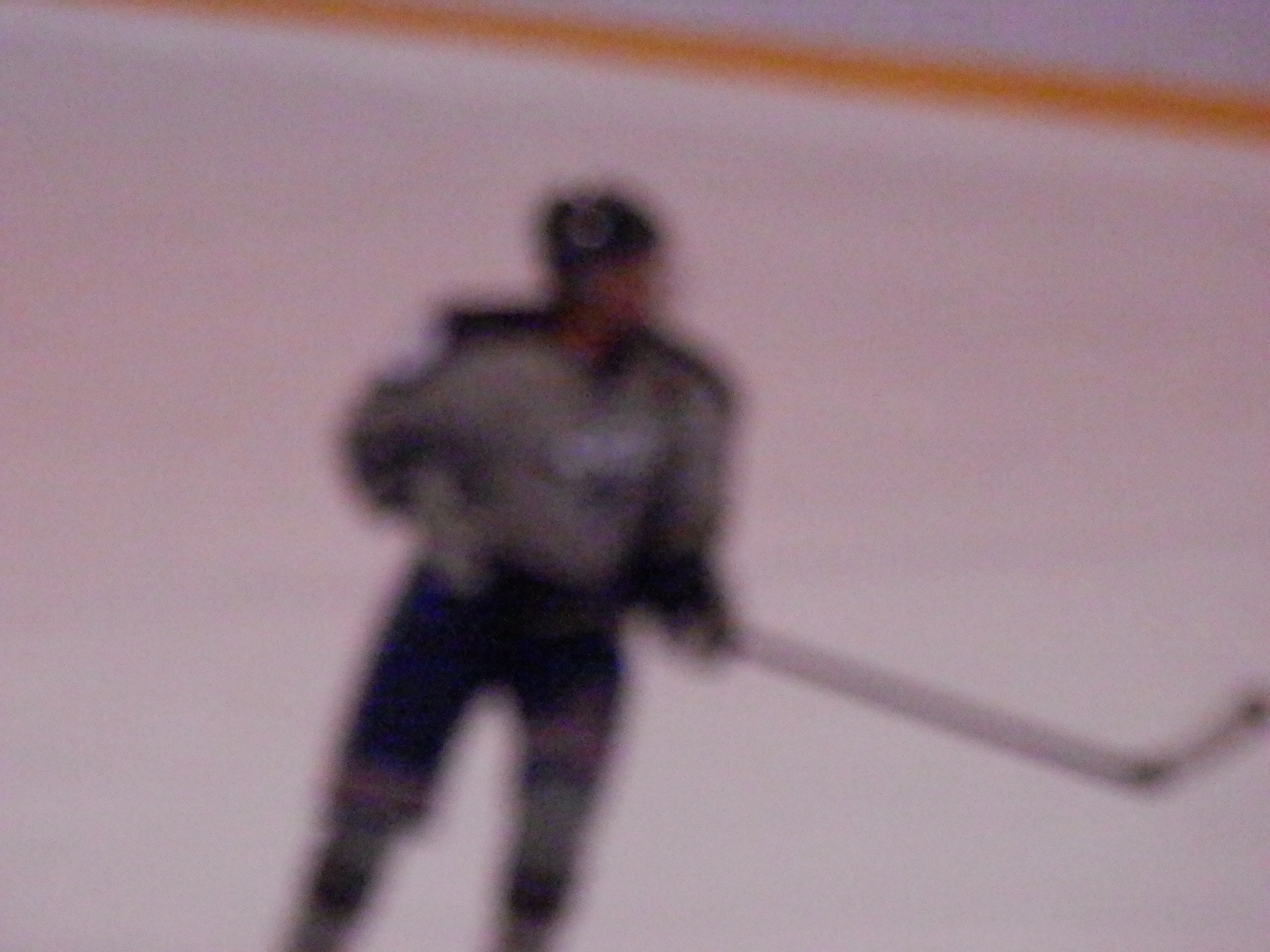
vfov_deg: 4.1
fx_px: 13391
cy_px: 476
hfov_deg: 5.4
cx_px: 635
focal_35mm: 365
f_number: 6.8
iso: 1600
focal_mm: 65.2
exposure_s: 1/200
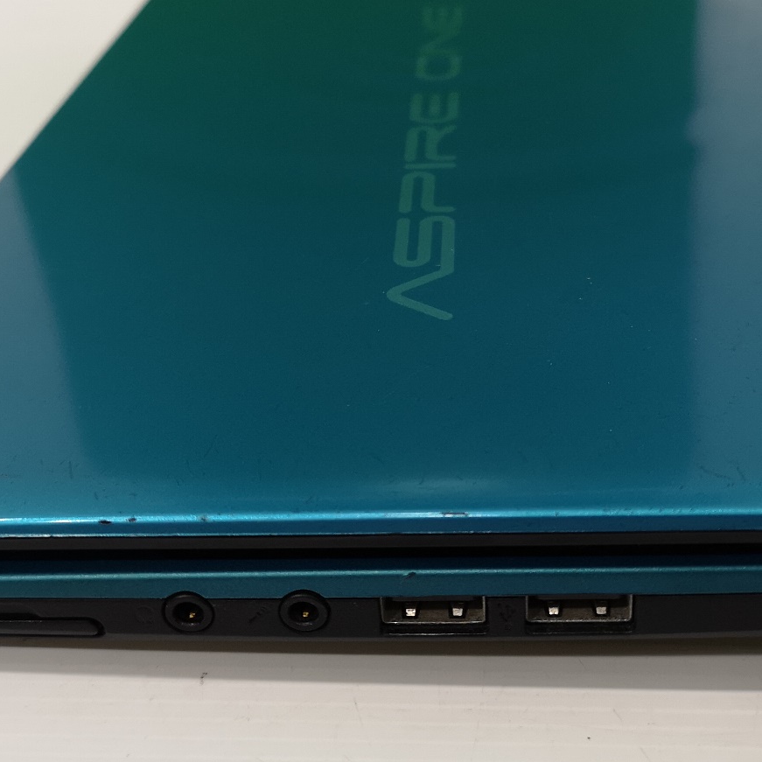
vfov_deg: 34.0
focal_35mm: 50
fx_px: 1245
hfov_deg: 34.0
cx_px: 415
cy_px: 318
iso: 160
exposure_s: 1/60
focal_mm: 3.95
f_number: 1.8
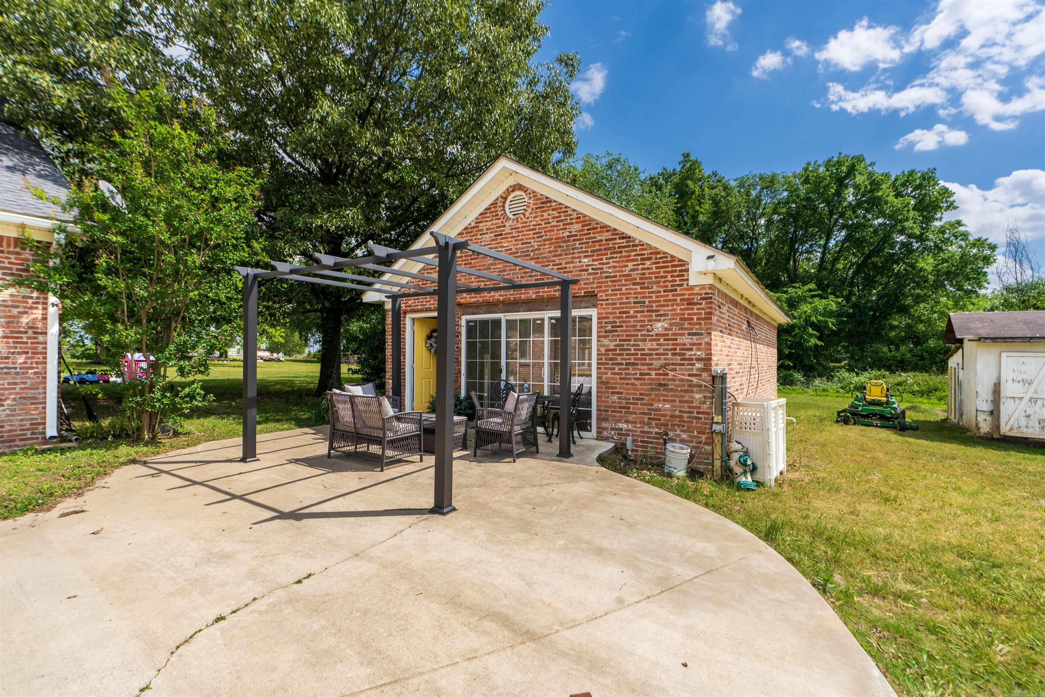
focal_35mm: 16
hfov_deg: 96.7
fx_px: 464
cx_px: 522
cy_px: 348
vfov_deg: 73.7
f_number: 9
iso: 100
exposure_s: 1/2000
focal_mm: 16
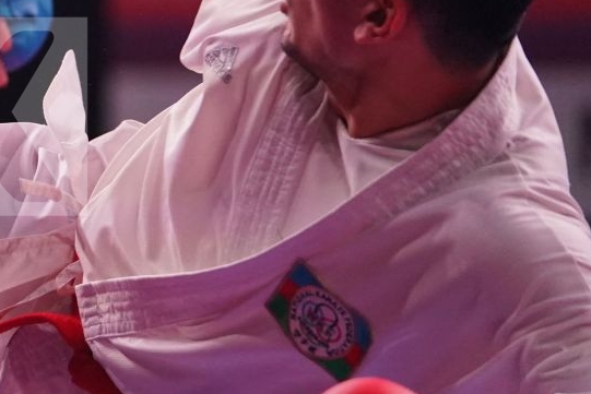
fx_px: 8522
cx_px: -385
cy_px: 117
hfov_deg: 3.9
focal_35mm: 519
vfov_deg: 2.7
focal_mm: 156
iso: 4000
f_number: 2.8
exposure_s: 1/1000
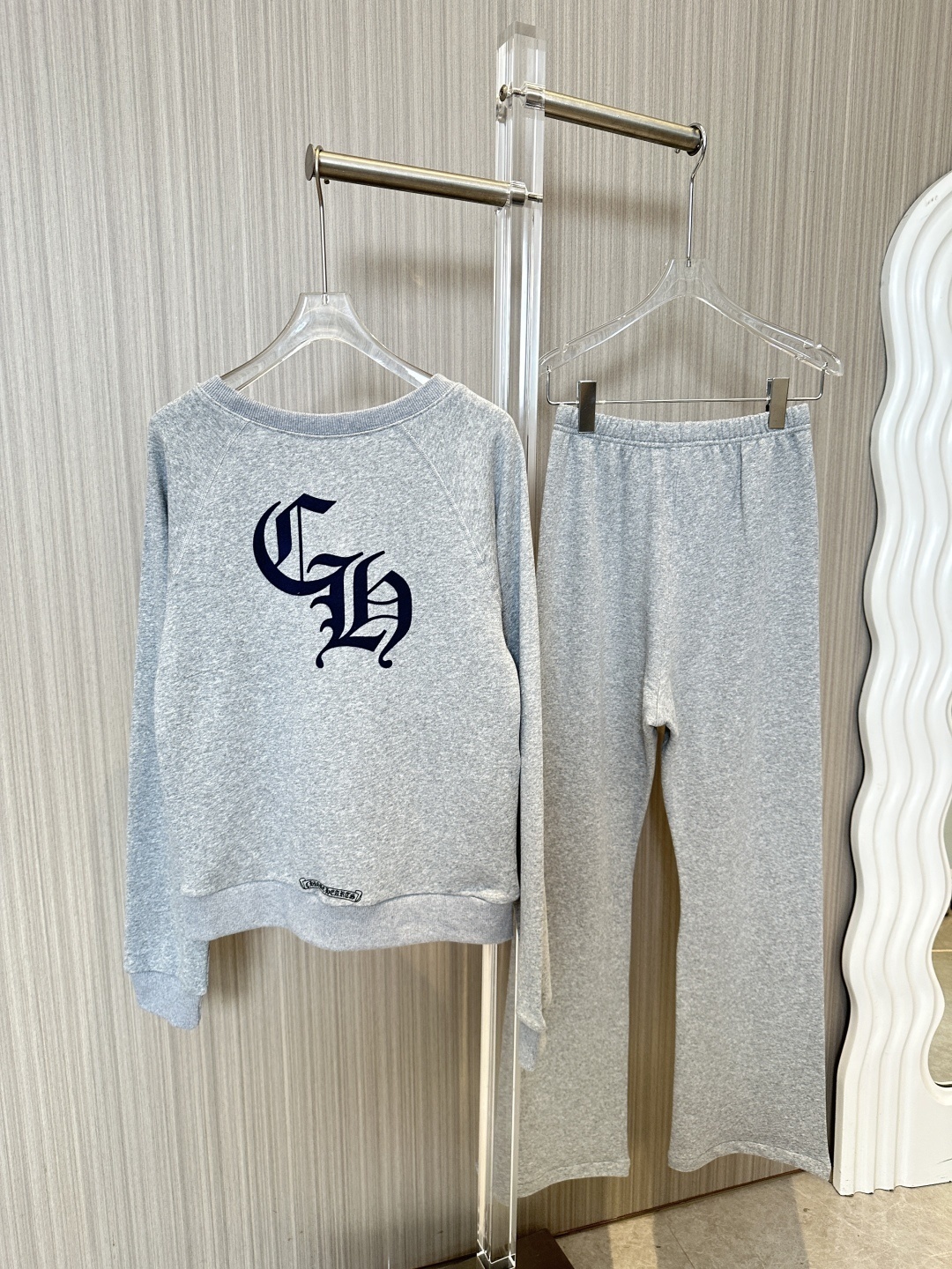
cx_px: 476
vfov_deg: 71.6
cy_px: 634
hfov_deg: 56.8
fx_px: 880
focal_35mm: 24
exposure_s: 1/50
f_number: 1.78
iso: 160
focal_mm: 6.86
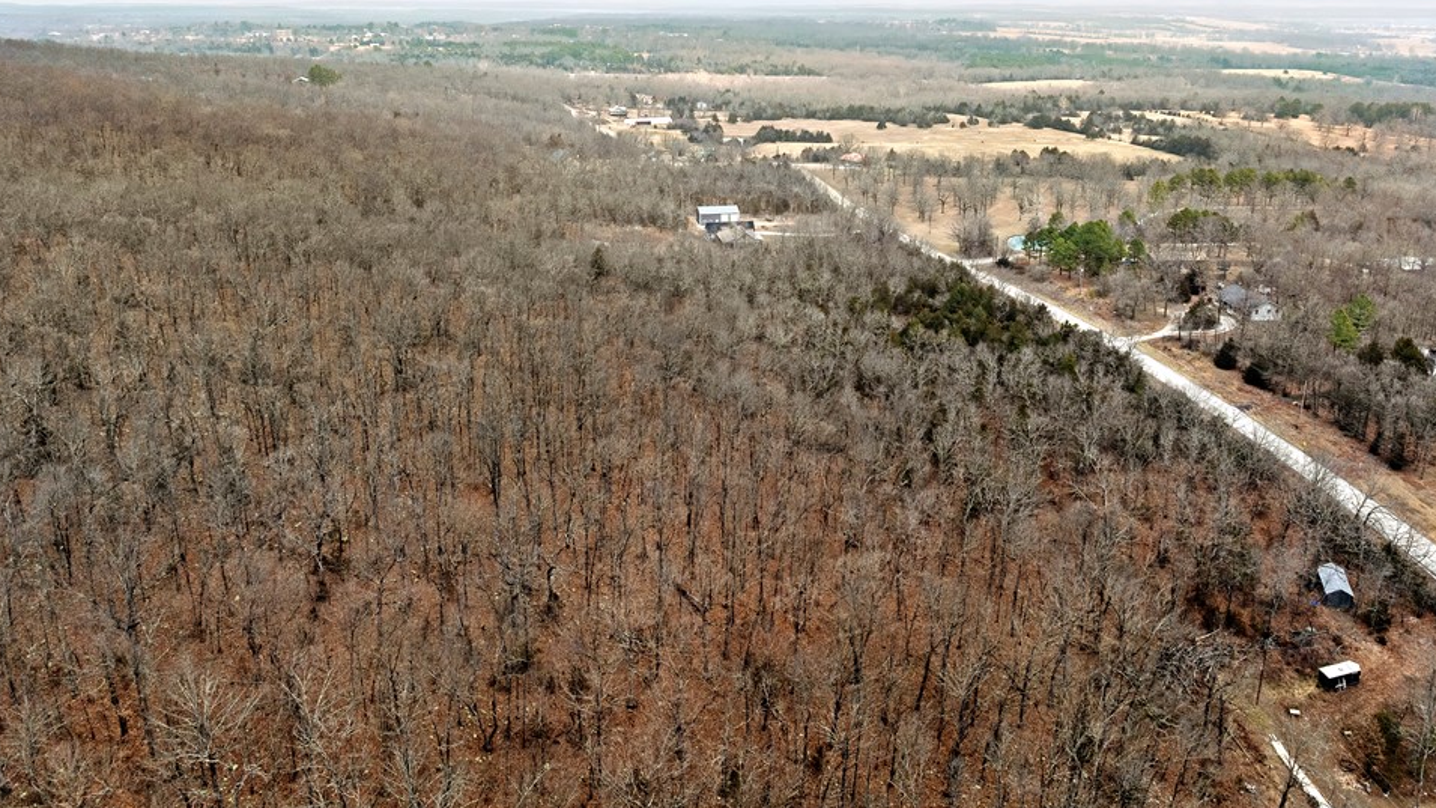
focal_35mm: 28
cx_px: 746
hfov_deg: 67.9
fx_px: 1066
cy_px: 311
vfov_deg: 41.2
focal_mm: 12.29
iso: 110
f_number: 2.8
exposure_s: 1/1250
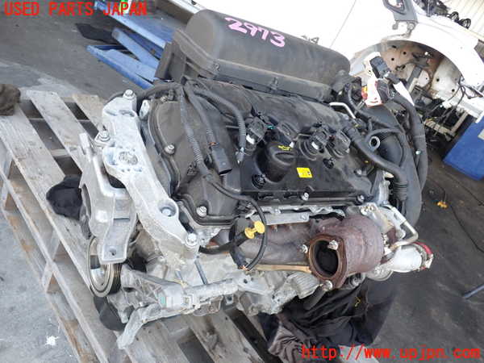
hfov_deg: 60.0
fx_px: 419
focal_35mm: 30
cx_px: 242
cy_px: 182
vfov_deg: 46.8
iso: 160
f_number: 2.3
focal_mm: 5.4
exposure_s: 1/125
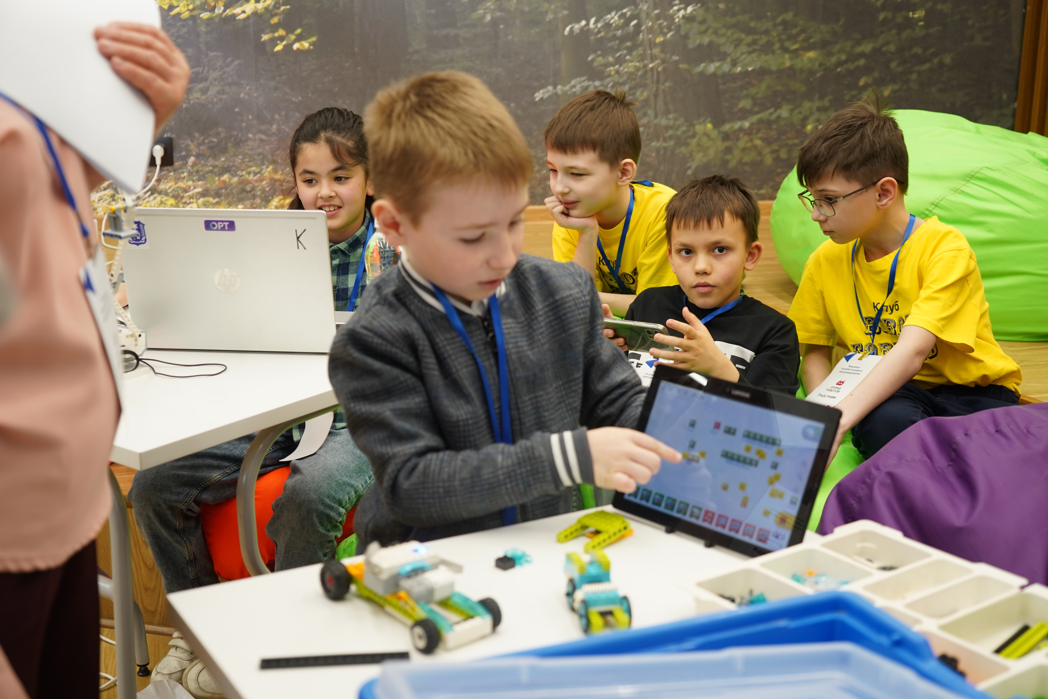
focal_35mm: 43
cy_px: 350
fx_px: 1252
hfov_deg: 45.4
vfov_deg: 31.2
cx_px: 524
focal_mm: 43
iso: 320
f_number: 4
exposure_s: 1/50
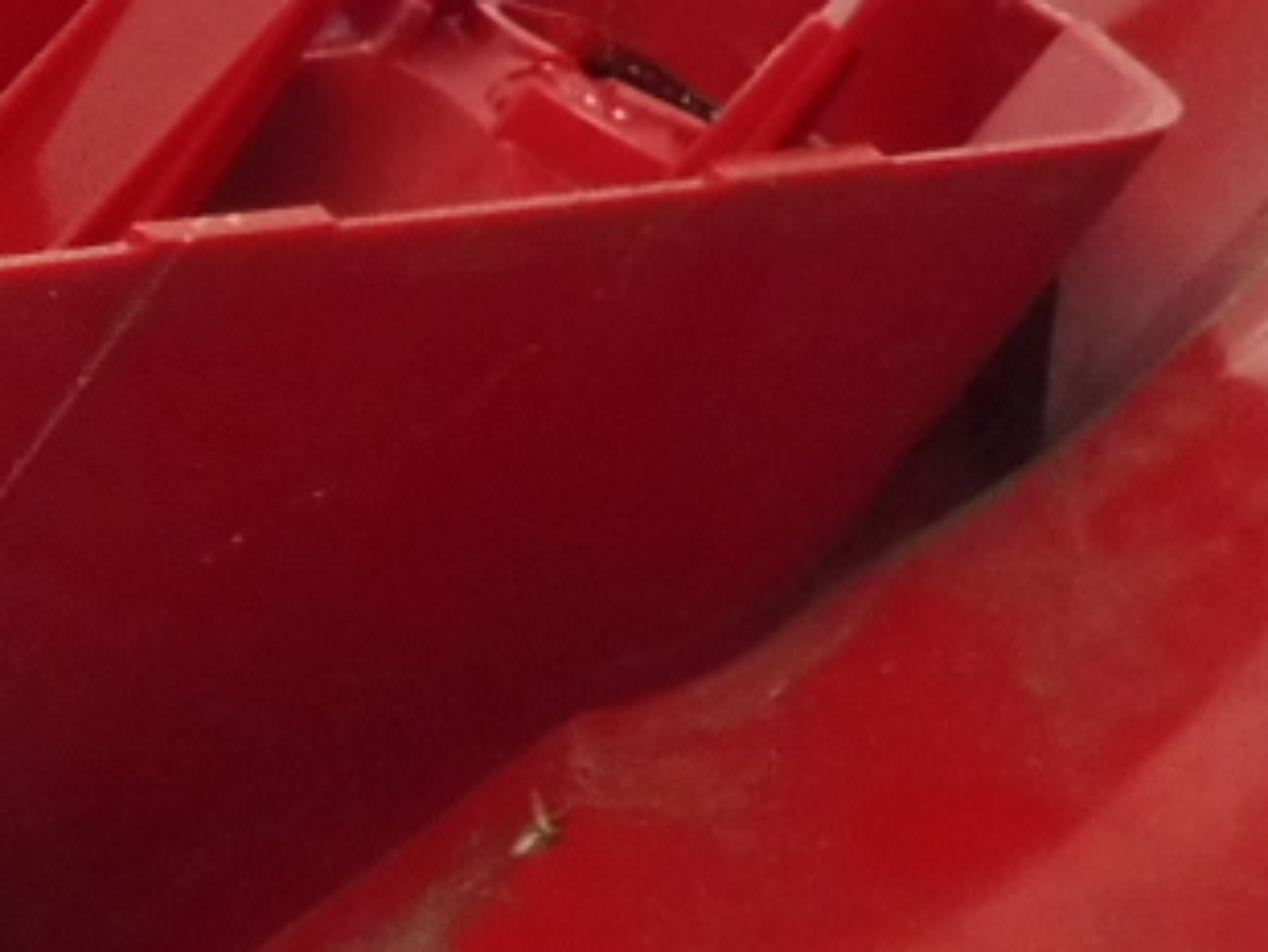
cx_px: -710
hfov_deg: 11.8
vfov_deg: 9.3
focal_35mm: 159
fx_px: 5827
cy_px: 414
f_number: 3.5
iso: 200
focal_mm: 4.3
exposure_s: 1/60
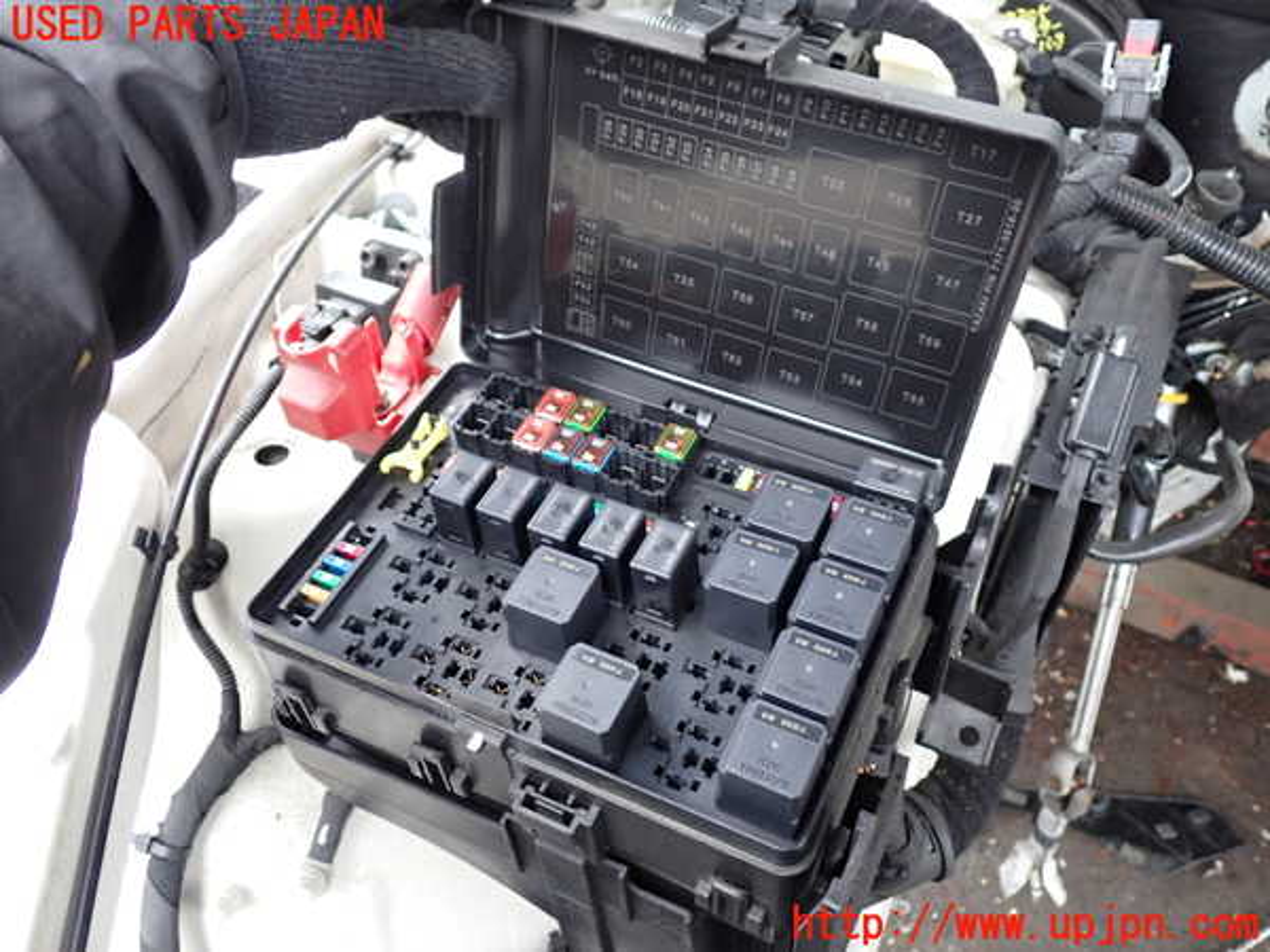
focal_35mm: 30
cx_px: 635
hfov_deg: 60.0
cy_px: 476
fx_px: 1101
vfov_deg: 46.8
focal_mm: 5.4
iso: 250
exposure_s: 1/30
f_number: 2.3
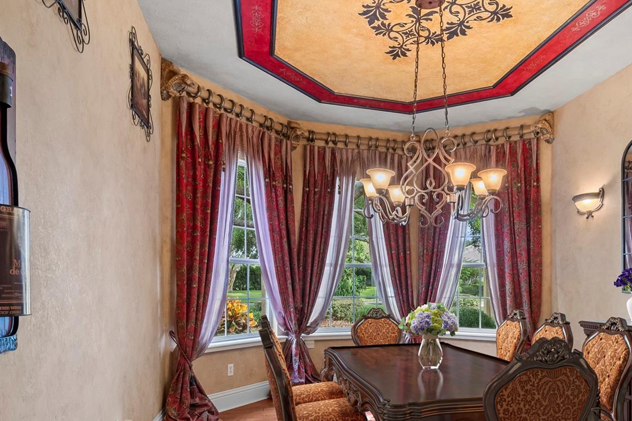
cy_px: 292
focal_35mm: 24
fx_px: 416
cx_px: 415
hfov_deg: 72.4
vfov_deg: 52.3
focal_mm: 11
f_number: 9
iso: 250
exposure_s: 2.5
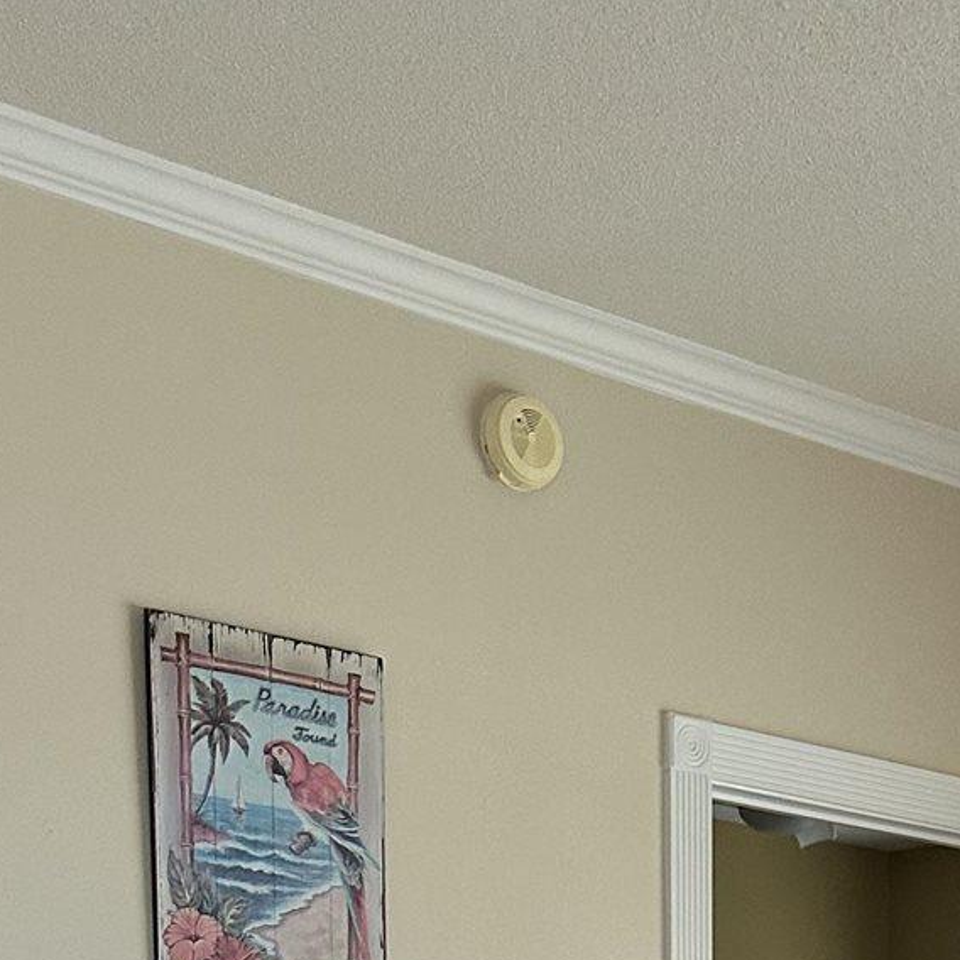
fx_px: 2698
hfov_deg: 19.2
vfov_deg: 16.2
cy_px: 1849
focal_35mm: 86
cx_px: 1097
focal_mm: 6.86
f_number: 1.78
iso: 160
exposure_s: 1/120
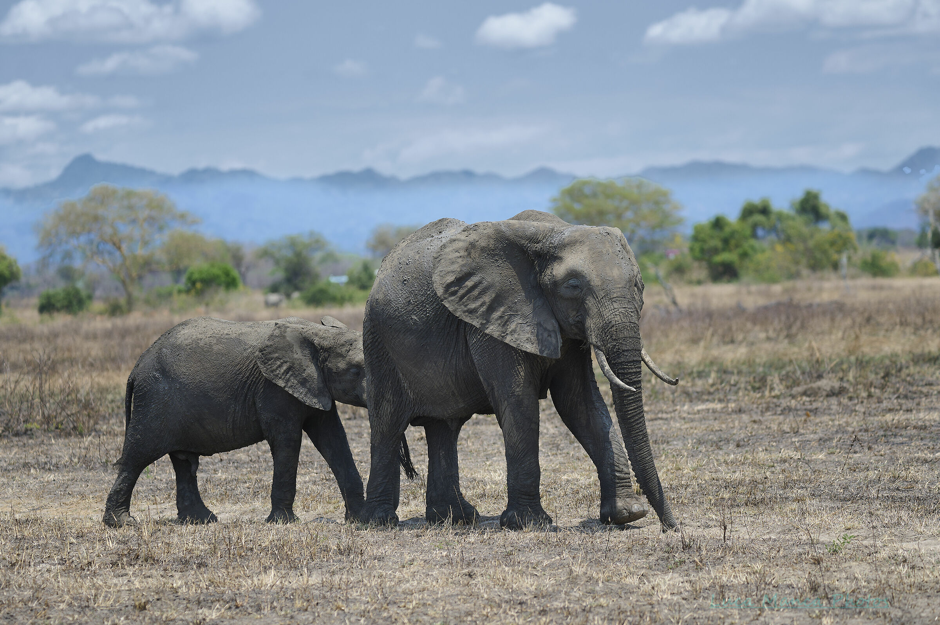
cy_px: 312
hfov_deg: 13.3
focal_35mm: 155
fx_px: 4045
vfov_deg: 8.8
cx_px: 470
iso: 100
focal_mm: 155
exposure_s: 1/1500
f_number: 3.3
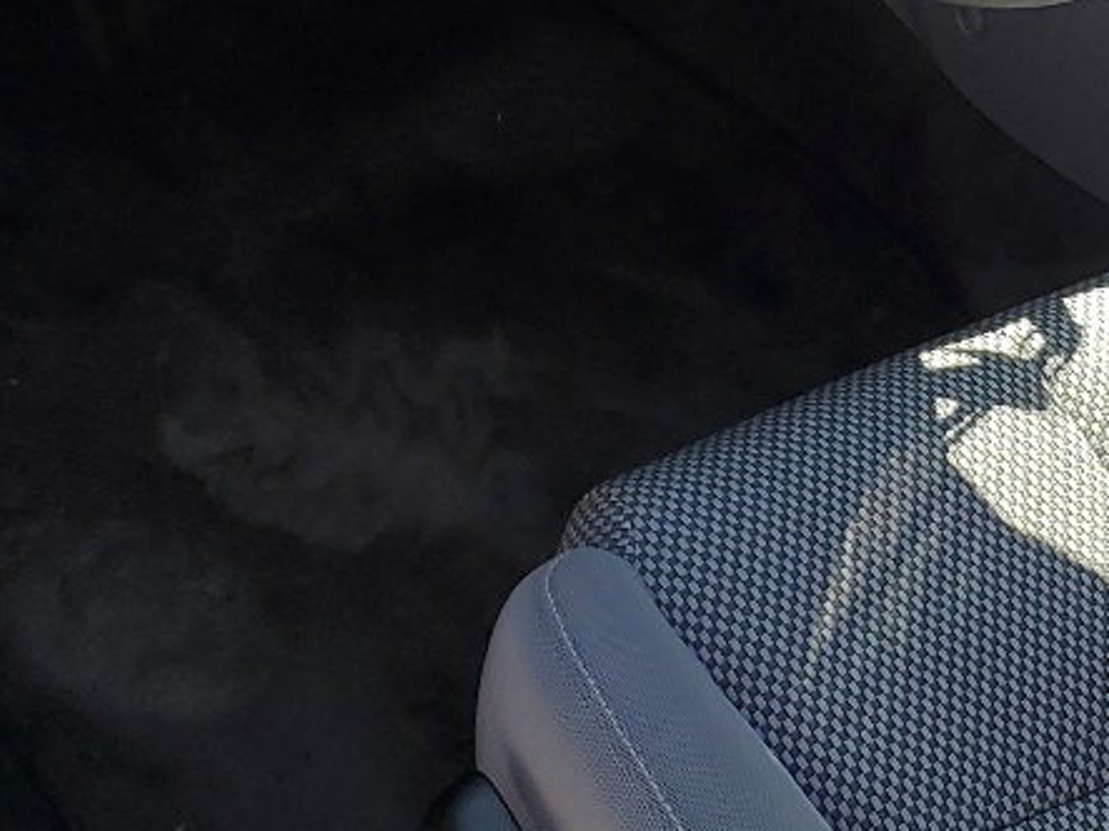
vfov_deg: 15.6
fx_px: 3011
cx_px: 1034
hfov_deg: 20.4
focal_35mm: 94
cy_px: 170
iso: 50
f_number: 1.5
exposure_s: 1/909
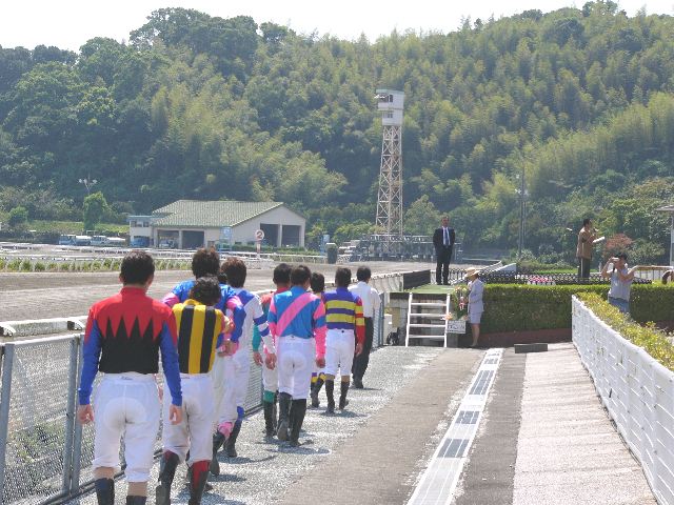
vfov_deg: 13.6
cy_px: 252
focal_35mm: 109
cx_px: 337
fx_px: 2122
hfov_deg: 18.0
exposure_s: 1/640
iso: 50
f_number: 5.6
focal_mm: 18.1
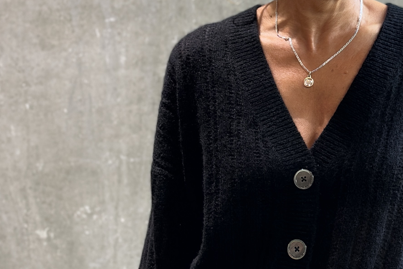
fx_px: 1265
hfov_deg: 18.0
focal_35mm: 113
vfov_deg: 12.1
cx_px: 296
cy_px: 124
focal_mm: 6.86
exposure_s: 1/100
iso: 125
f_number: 1.78
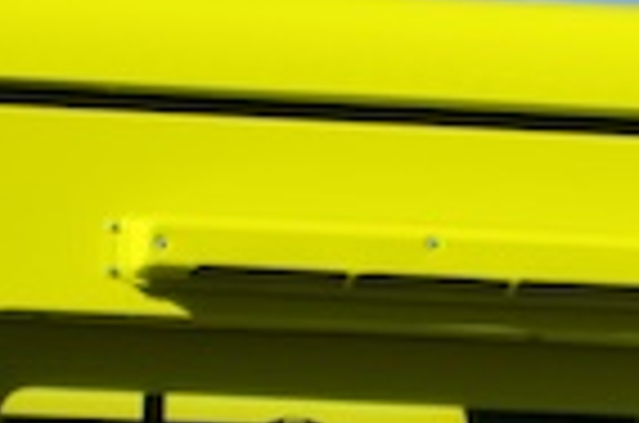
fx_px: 8997
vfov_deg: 2.7
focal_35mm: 508
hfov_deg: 4.1
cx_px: 698
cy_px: 605
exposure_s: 1/3000
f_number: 5.6
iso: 400
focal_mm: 80
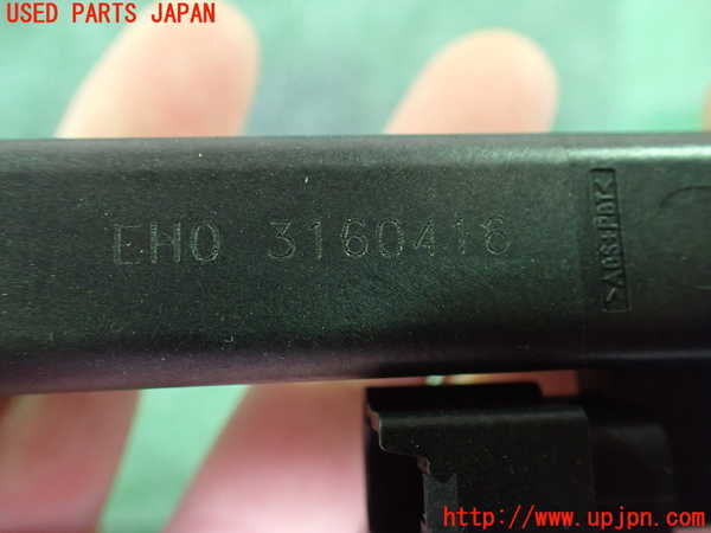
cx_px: 356
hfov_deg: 60.0
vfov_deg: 46.8
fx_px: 616
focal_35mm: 30
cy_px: 266
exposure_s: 1/30
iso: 1000
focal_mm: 5.4
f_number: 2.3
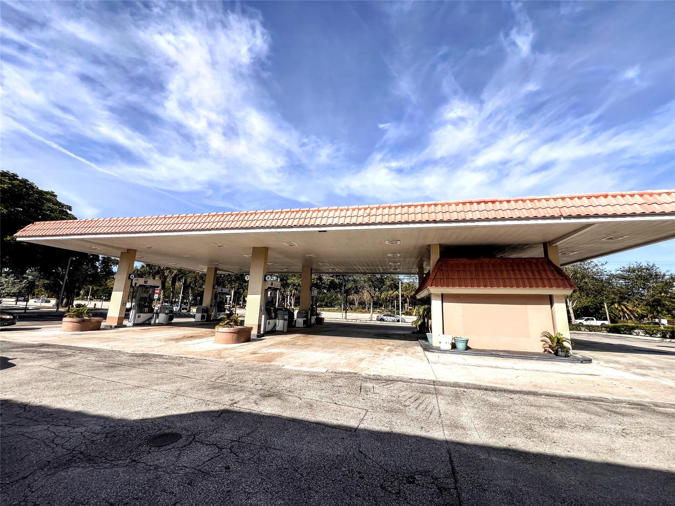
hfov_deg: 106.2
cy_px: 253
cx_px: 338
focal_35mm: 13
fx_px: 253
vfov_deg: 89.9
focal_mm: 1.57
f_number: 1.8
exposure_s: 1/2481
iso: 32
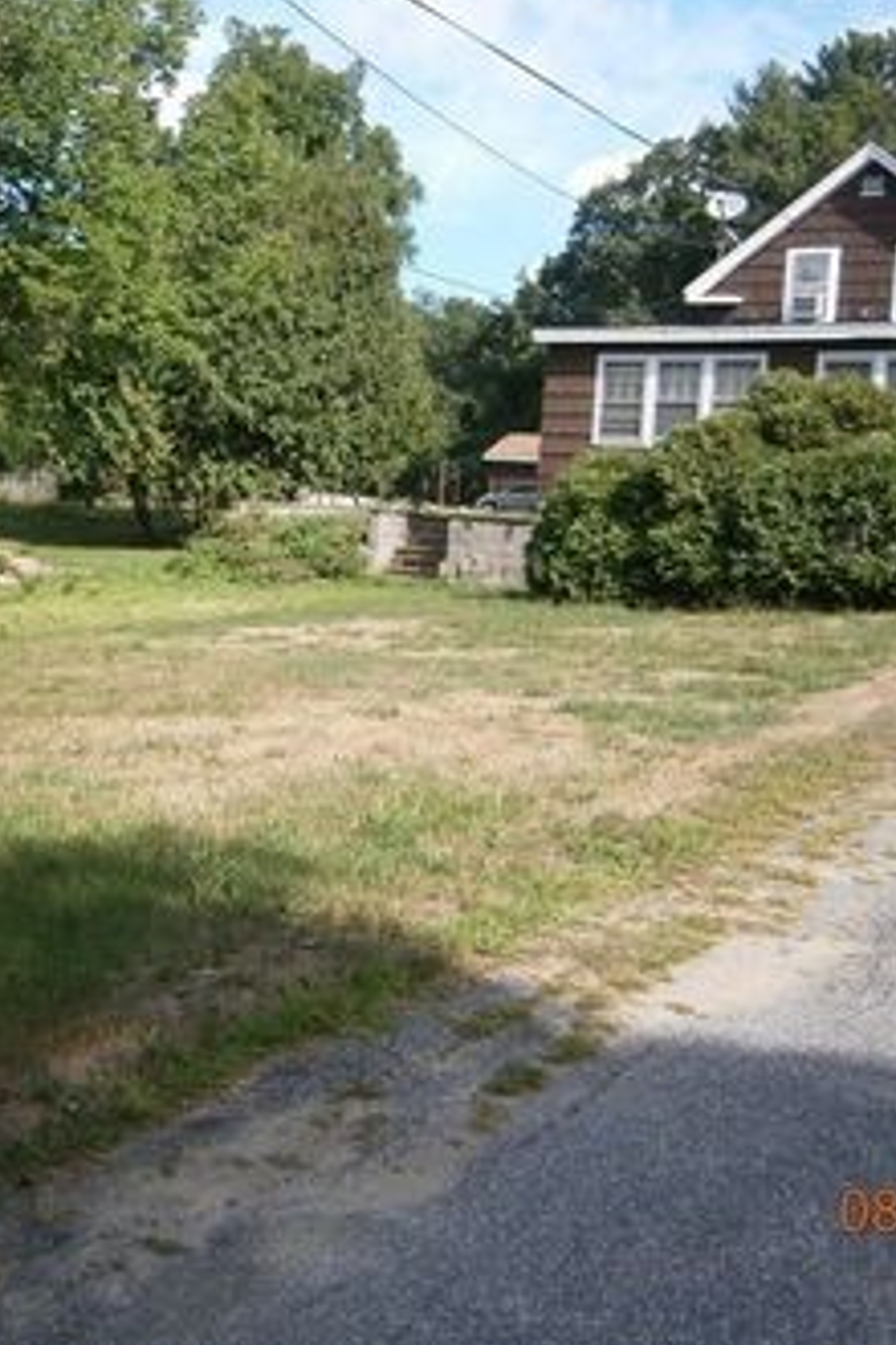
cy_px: 605
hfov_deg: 32.2
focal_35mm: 41
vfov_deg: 47.3
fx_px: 1531
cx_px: 257
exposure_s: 1/640
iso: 80
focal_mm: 4.7
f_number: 2.8
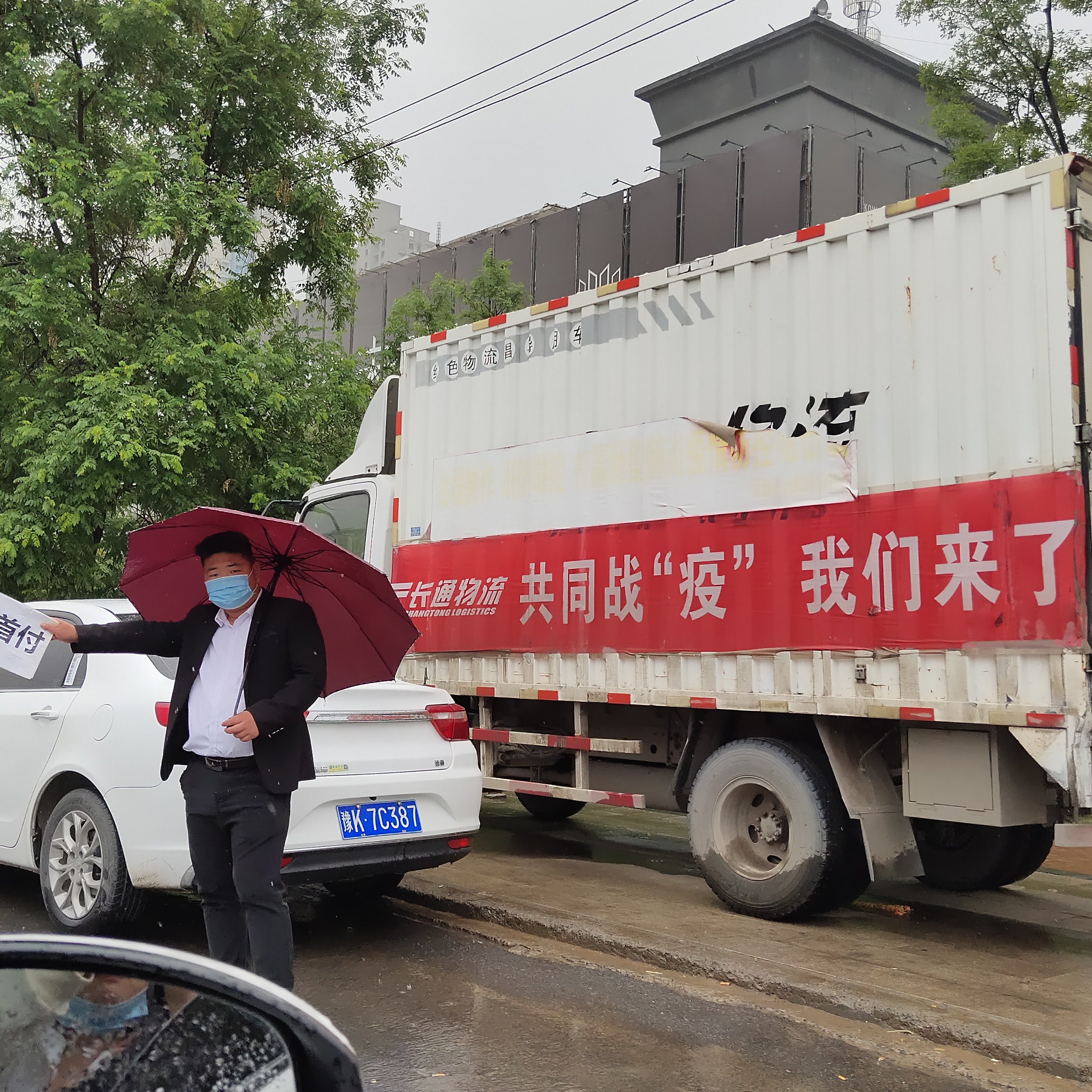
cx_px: 475
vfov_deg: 39.2
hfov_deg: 39.1
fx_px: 1535
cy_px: 518
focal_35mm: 43
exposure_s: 1/1484
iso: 50
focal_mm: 4.35
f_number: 1.8
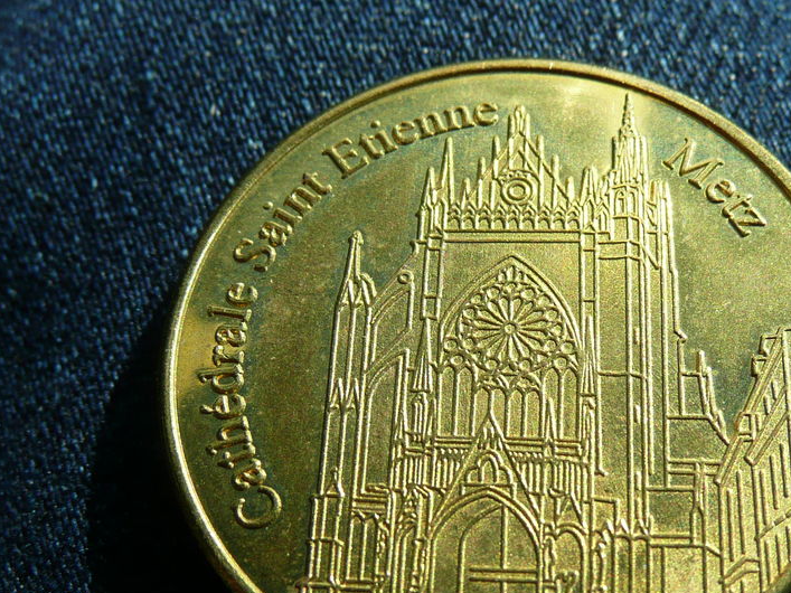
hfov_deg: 33.1
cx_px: 478
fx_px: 1325
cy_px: 375
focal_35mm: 58
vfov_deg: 25.1
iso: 100
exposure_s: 1/500
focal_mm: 5.5
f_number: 3.6
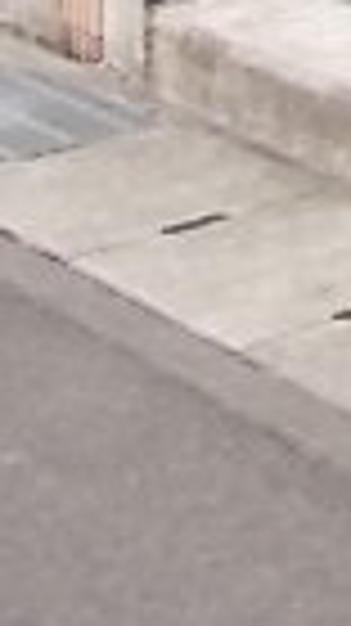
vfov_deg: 13.1
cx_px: 1224
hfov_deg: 6.8
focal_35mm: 151
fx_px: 2503
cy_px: -437
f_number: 8.6
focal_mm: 5.3
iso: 80
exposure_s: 1/100
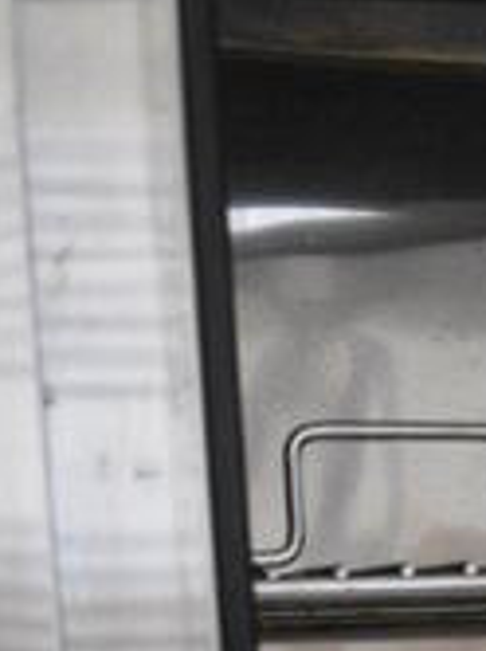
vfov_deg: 11.1
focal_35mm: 159
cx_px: 1082
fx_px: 2984
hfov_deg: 8.6
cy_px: 1378
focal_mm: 20
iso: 4000
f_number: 3.5
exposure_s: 1/125
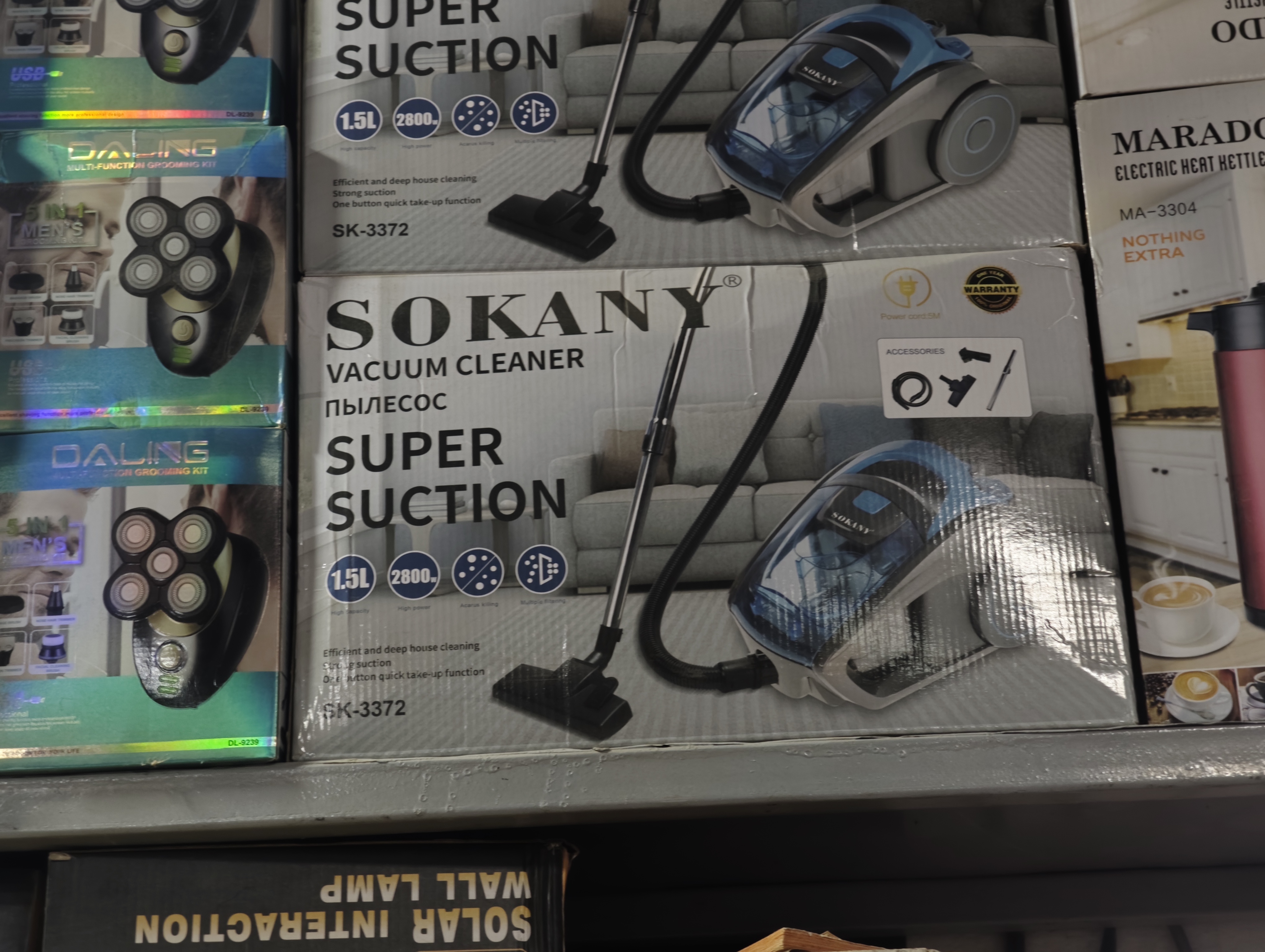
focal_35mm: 64
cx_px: 632
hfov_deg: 30.2
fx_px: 2342
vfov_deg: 23.0
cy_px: 476
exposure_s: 1/75.1
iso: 1250
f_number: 2
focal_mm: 8.8
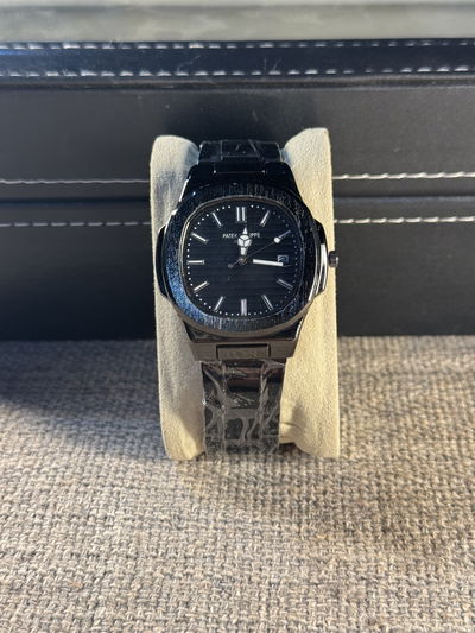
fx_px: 878
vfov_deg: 39.6
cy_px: 316
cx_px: 238
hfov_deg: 30.3
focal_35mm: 48
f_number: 1.78
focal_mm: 6.76
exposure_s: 1/59
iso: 100
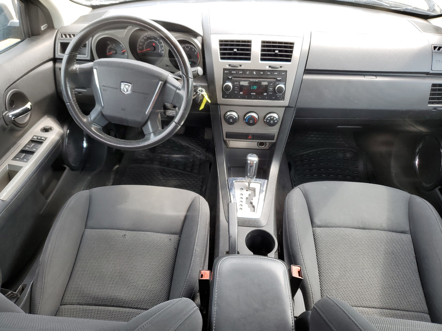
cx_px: 221
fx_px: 332
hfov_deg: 67.3
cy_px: 166
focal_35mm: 26
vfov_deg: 53.1
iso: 50
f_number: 1.5
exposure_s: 1/179
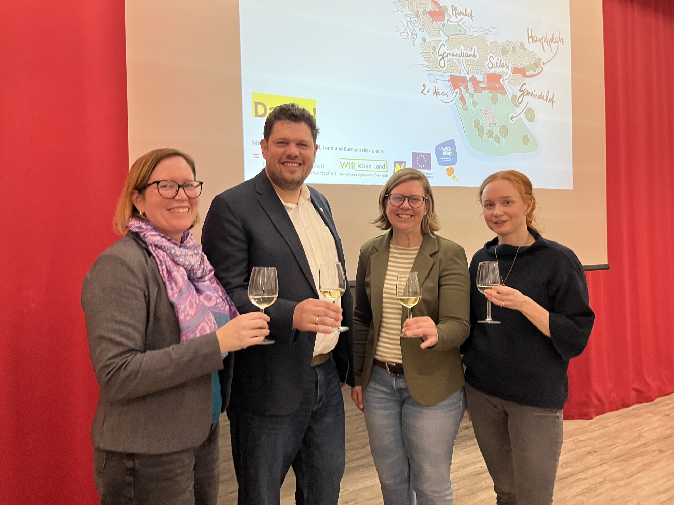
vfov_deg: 53.1
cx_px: 337
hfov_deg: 67.3
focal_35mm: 26
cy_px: 252
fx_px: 506
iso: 400
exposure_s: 1/50
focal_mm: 5.1
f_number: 1.6
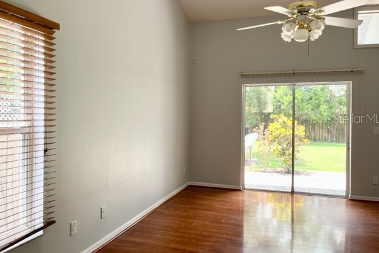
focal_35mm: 28
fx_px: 295
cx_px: 194
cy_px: 118
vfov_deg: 46.4
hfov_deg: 65.5
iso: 64
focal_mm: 5.1
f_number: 1.6
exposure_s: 1/121
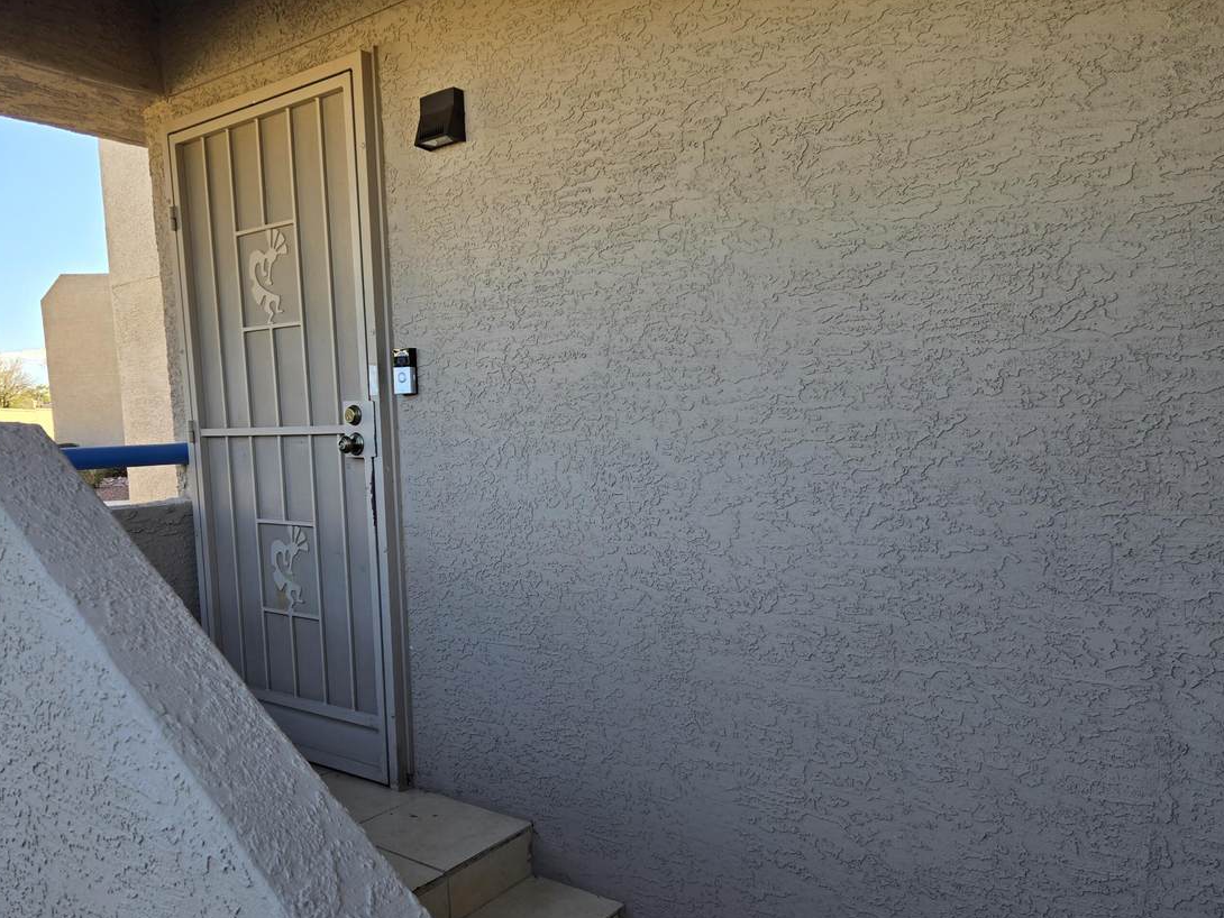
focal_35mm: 27
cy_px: 527
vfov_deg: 51.2
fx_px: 955
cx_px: 544
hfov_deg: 65.1
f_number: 1.8
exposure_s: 1/364
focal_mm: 5.4
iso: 25
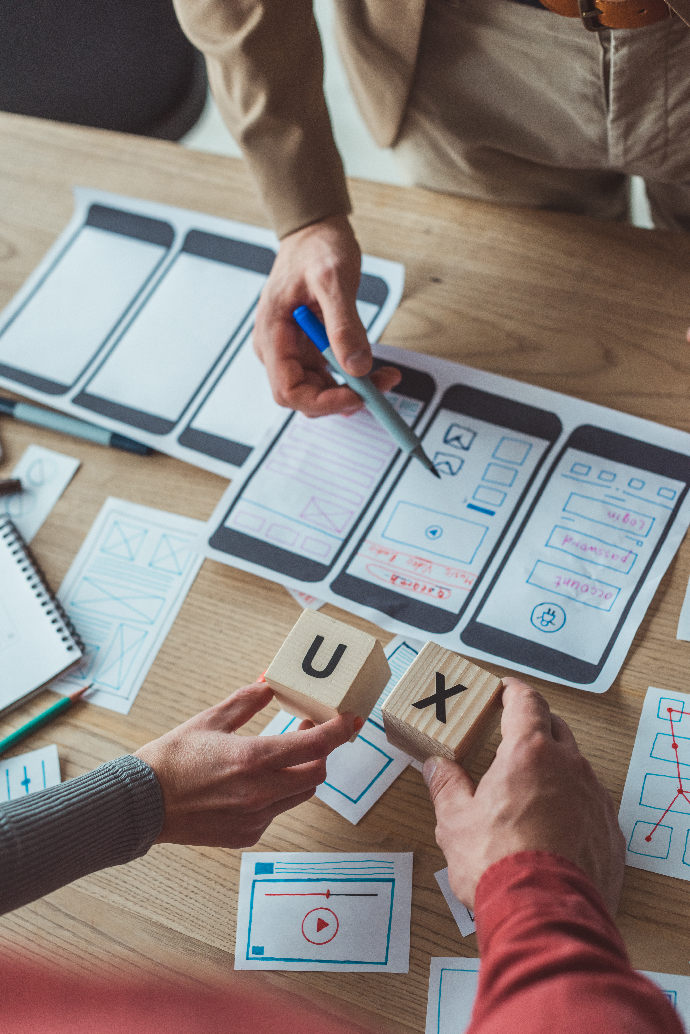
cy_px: 517
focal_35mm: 50
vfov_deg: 39.6
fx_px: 1436
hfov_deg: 27.0
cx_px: 345
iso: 640
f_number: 3.5
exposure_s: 1/125
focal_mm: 50
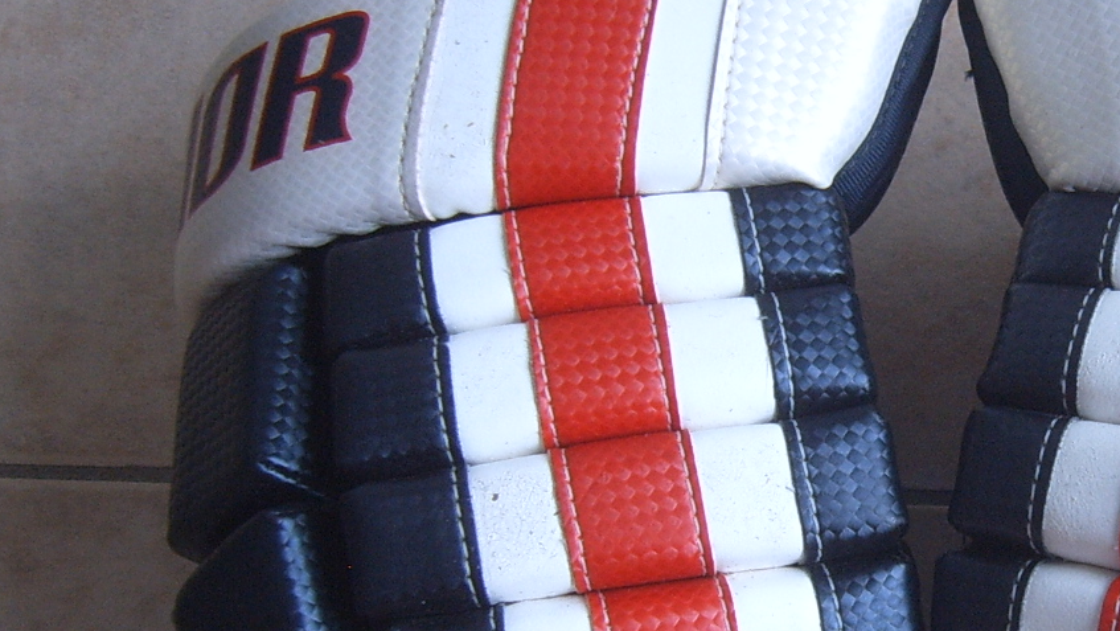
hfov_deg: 28.5
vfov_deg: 16.7
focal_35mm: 72
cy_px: 426
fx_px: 2139
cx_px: 957
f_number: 2.8
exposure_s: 1/30
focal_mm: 5.8
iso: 83
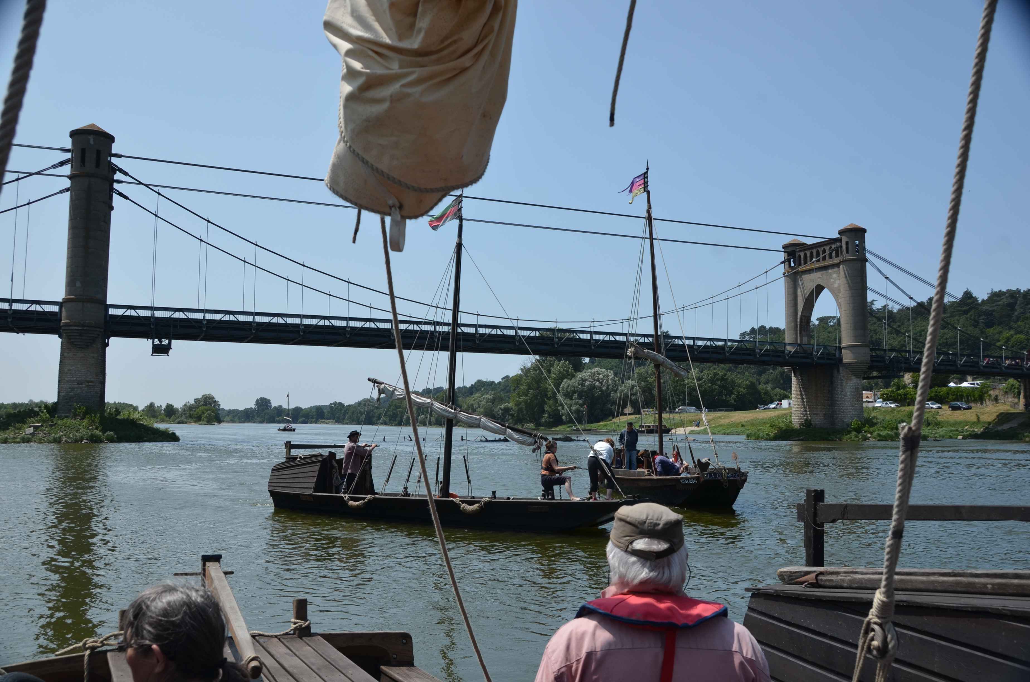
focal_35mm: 30
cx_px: 515
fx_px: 857
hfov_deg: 62.0
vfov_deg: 43.4
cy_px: 341
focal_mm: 20
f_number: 8
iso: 180
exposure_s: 1/250
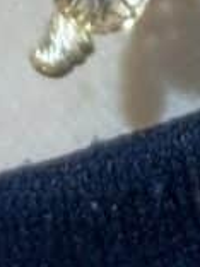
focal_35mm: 342
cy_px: -604
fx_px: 2635
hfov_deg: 4.3
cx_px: 186
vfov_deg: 5.4
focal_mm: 5.96
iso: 50
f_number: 1.6
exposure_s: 1/100
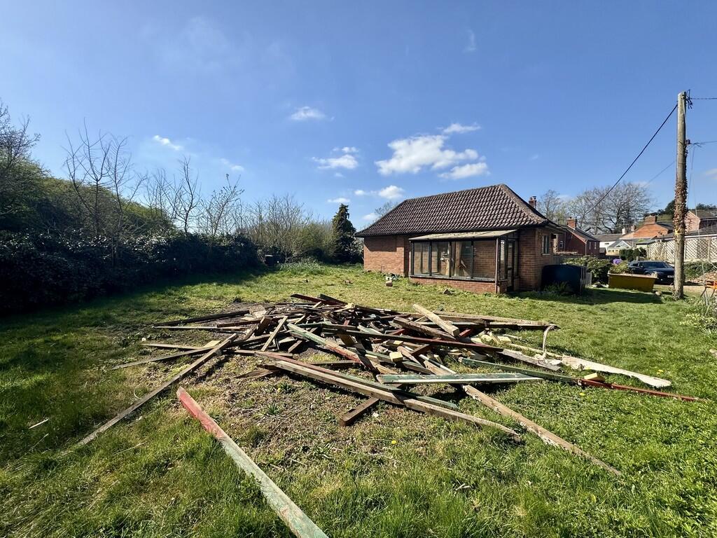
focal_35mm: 14
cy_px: 269
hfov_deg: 102.1
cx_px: 358
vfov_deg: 85.7
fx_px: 290
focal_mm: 2.22
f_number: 2.2
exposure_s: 1/2028
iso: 50
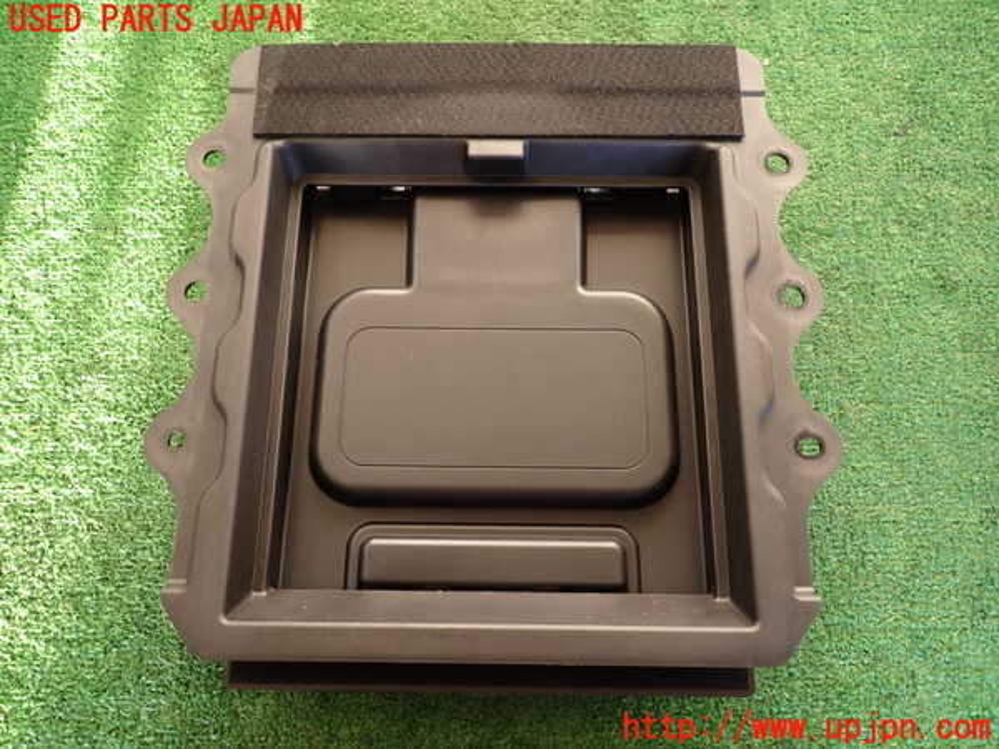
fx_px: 721
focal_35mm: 25
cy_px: 374
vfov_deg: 54.9
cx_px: 500
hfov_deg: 69.4
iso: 125
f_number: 2
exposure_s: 1/60
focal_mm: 4.5
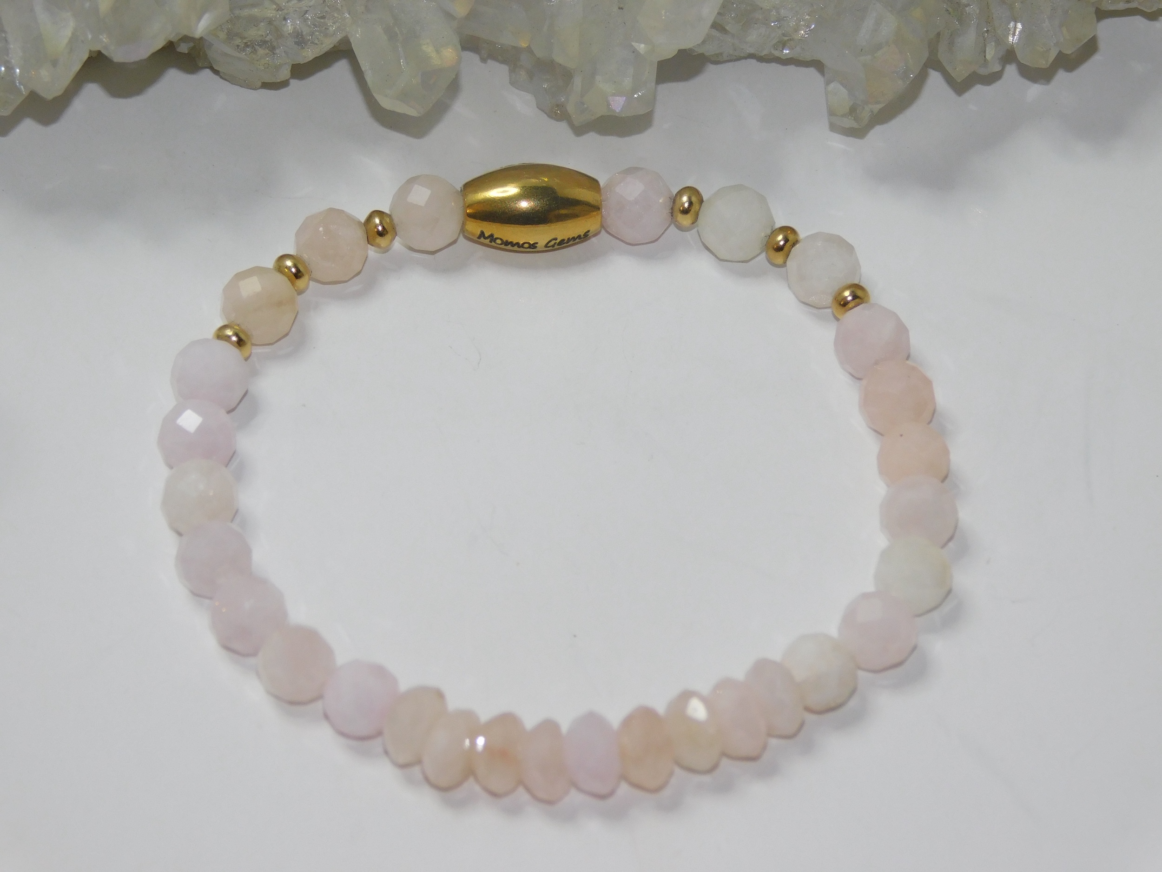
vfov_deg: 6.4
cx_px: 581
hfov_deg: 8.5
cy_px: 436
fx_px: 7788
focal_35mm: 232
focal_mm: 41.3
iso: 200
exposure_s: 1/60
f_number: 5.6
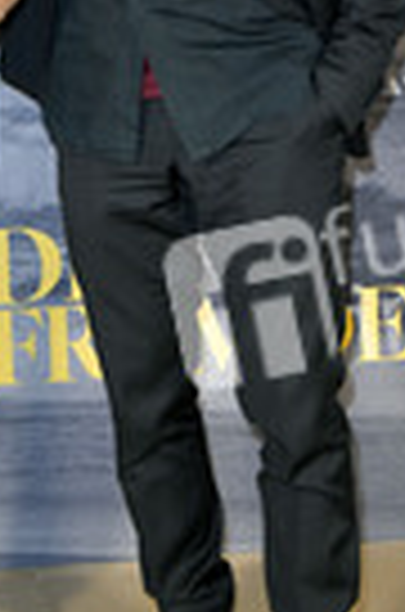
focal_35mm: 112
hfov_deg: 12.0
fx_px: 1900
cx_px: -14
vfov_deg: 18.0
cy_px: 58
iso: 1600
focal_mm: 38
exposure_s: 1/125
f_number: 5.6
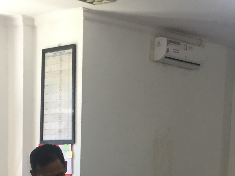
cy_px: 268
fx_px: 659
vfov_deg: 14.2
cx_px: 148
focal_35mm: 97
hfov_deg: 20.2
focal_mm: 4.15
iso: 125
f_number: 2.2
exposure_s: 1/33
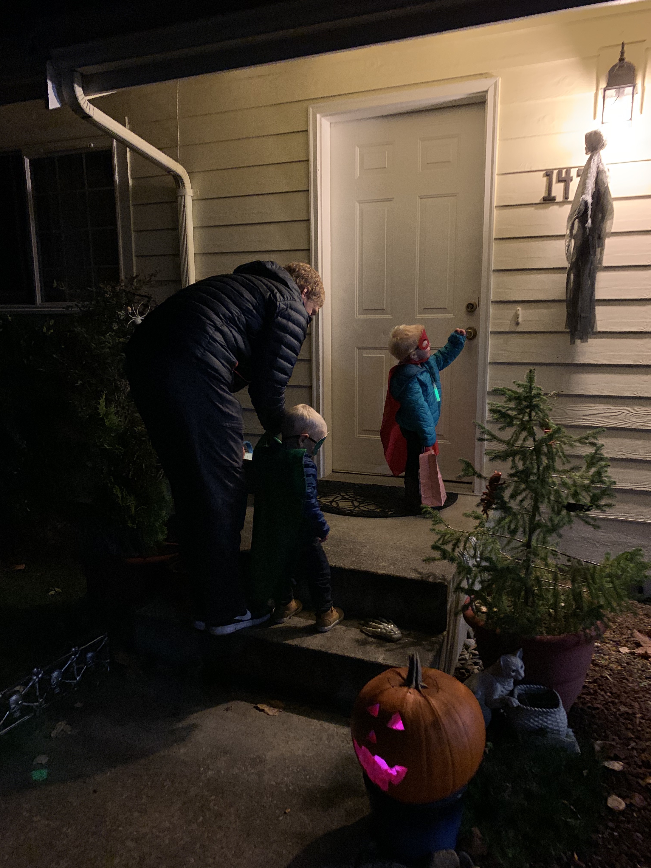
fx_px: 652
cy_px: 434
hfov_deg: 53.1
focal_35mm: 26
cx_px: 326
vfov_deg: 67.3
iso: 400
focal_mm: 4.25
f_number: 1.8
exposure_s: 1/30
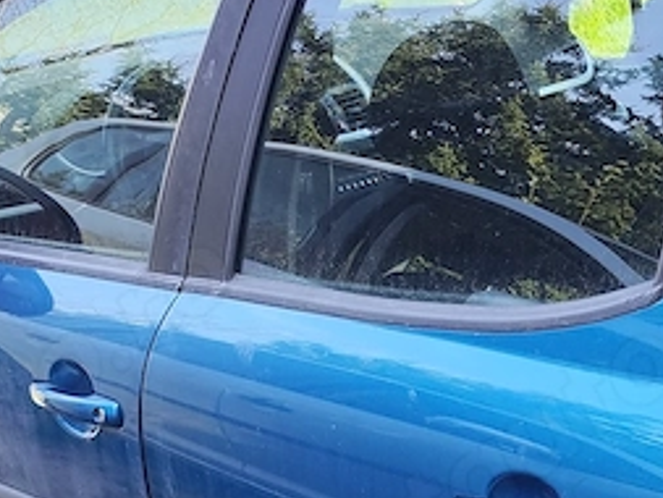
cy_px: 506
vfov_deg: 15.9
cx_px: 860
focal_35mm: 91
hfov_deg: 19.8
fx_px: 1744
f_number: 1.69
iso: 50
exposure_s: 1/172
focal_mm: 7.01
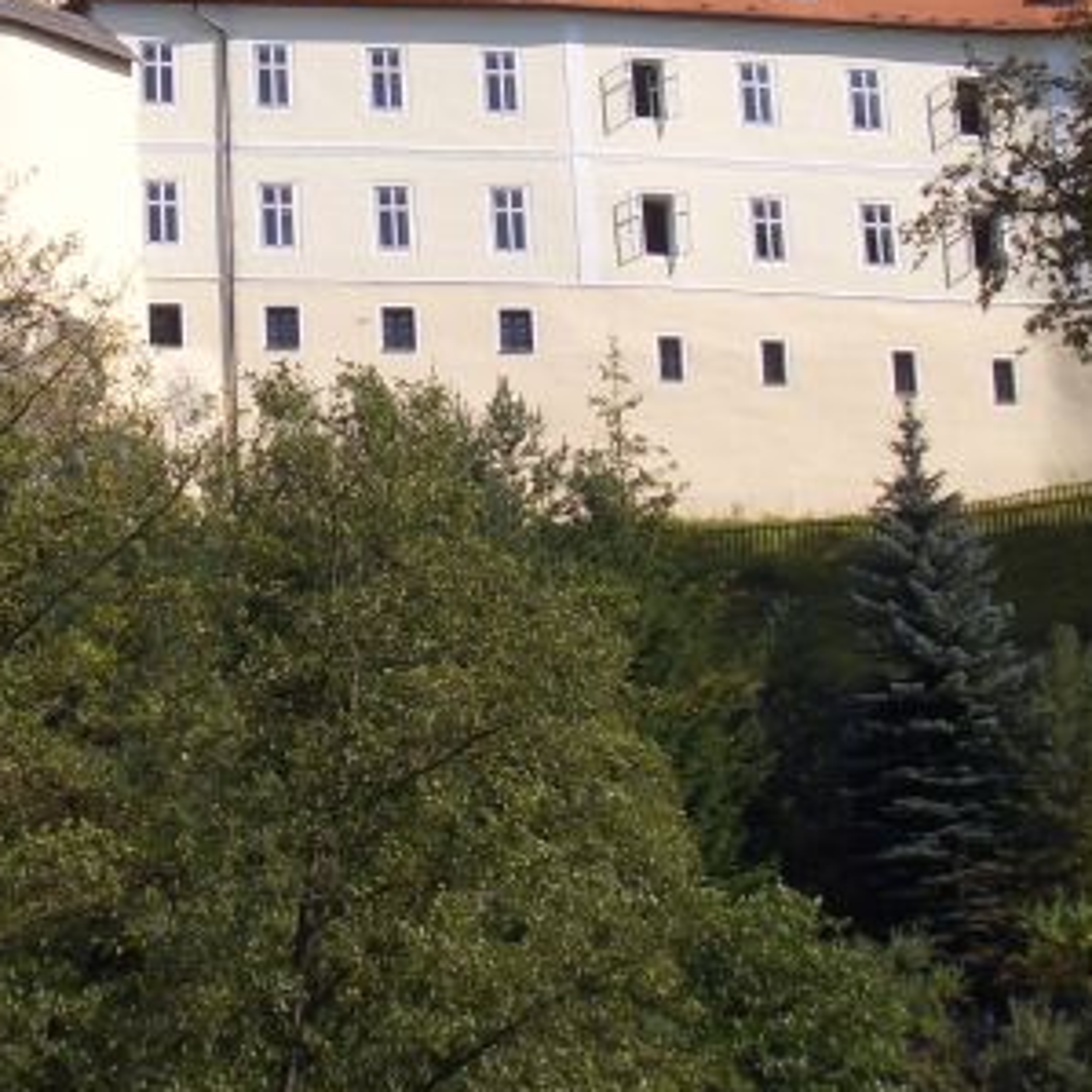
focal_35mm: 116
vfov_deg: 14.9
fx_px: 4140
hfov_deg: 15.0
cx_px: 292
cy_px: 113
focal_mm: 8.2
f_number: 5
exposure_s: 1/320
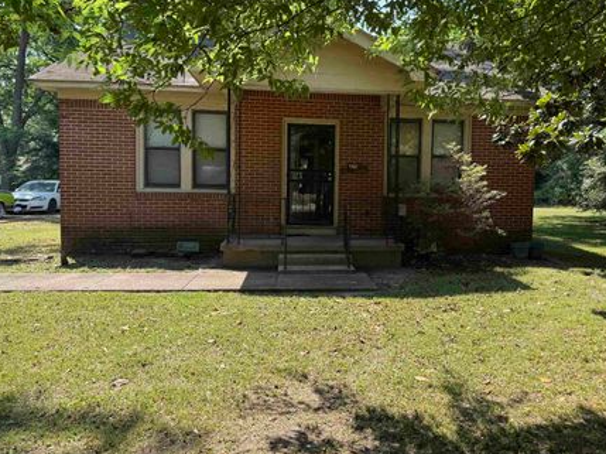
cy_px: 209
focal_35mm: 28
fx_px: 490
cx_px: 339
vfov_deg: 49.6
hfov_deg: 63.3
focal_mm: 6.76
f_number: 1.78
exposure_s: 1/966
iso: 80
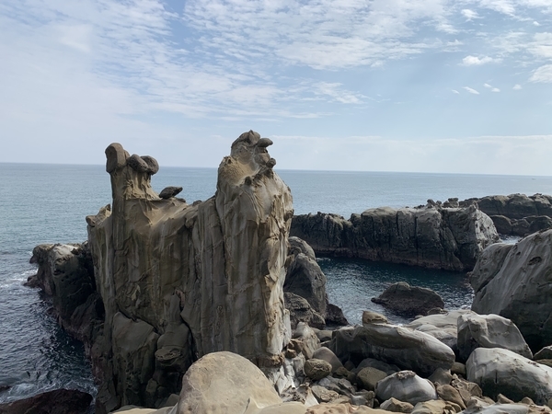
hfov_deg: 67.3
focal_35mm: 26
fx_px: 415
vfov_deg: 53.1
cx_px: 276
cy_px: 207
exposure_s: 1/3788
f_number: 1.8
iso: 25
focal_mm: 4.25
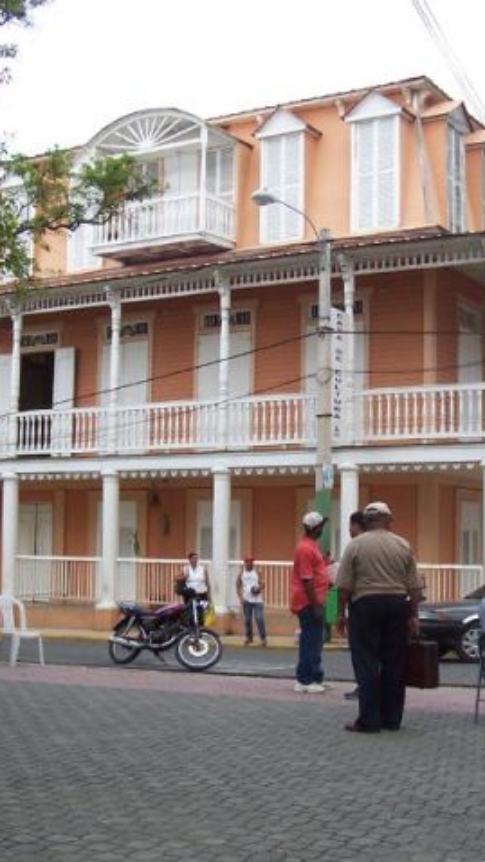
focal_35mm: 54
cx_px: 265
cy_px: 431
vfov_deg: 38.5
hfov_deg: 22.2
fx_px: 1234
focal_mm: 5.6
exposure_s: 1/180
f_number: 2.8
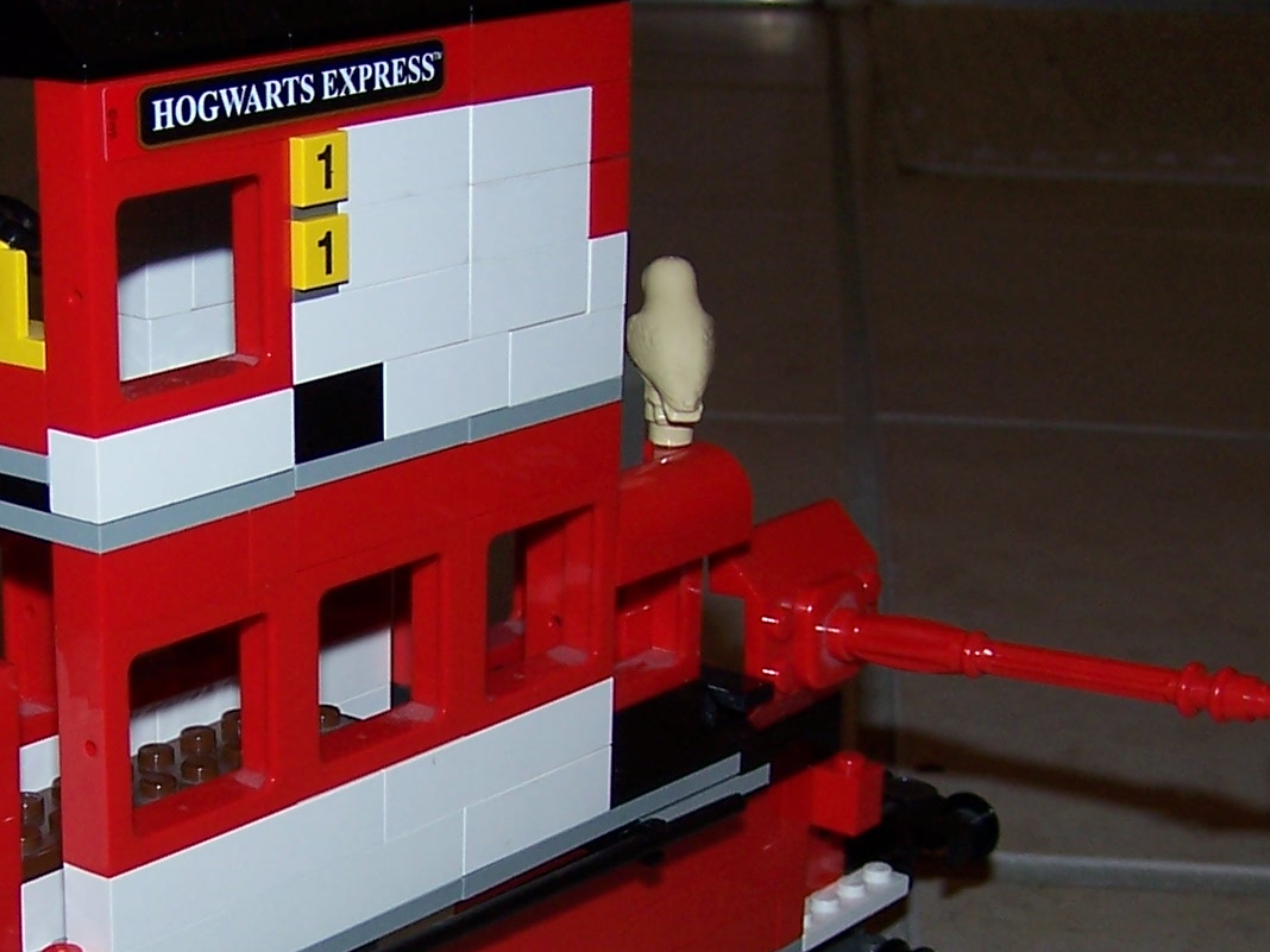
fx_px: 3008
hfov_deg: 23.5
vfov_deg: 17.9
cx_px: 276
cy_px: 730
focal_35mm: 82
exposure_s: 1/60
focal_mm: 6.3
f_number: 2.8
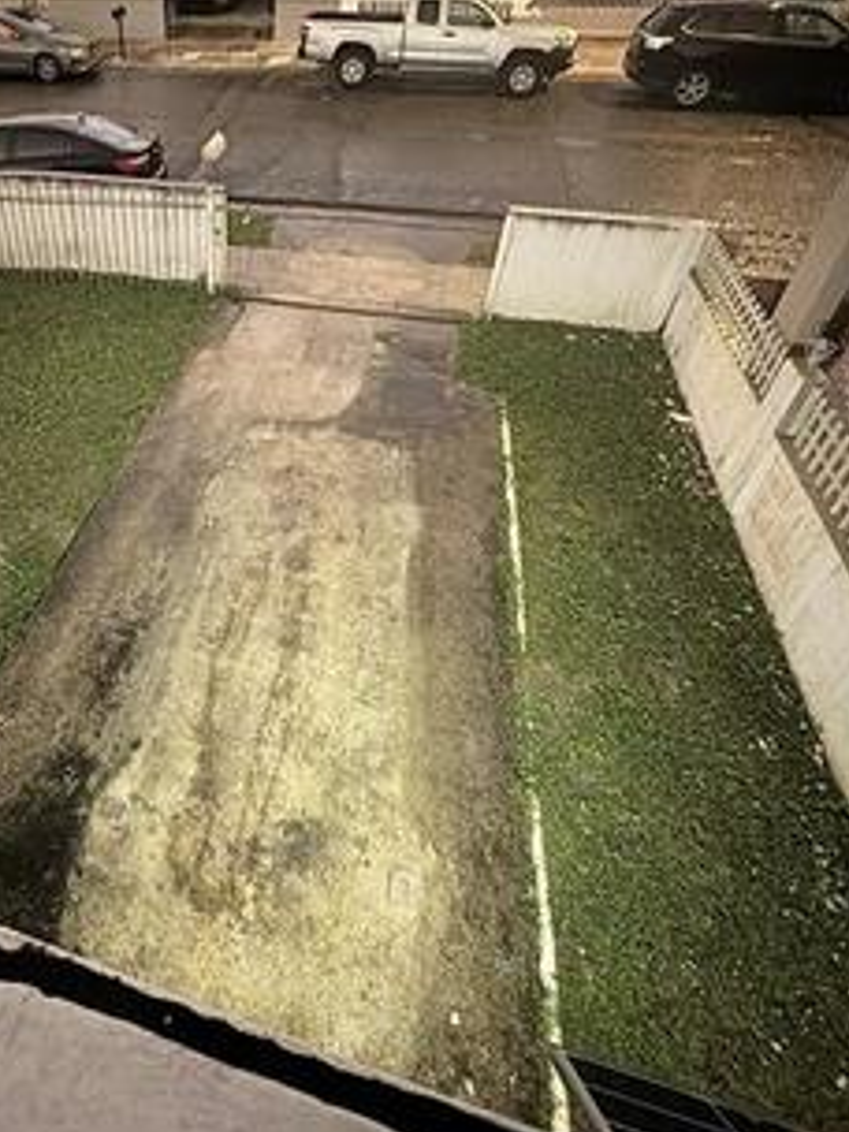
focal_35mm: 23
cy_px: 417
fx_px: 752
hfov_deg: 55.1
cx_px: 181
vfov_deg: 72.6
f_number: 2.2
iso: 800
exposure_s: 1/13
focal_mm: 2.22
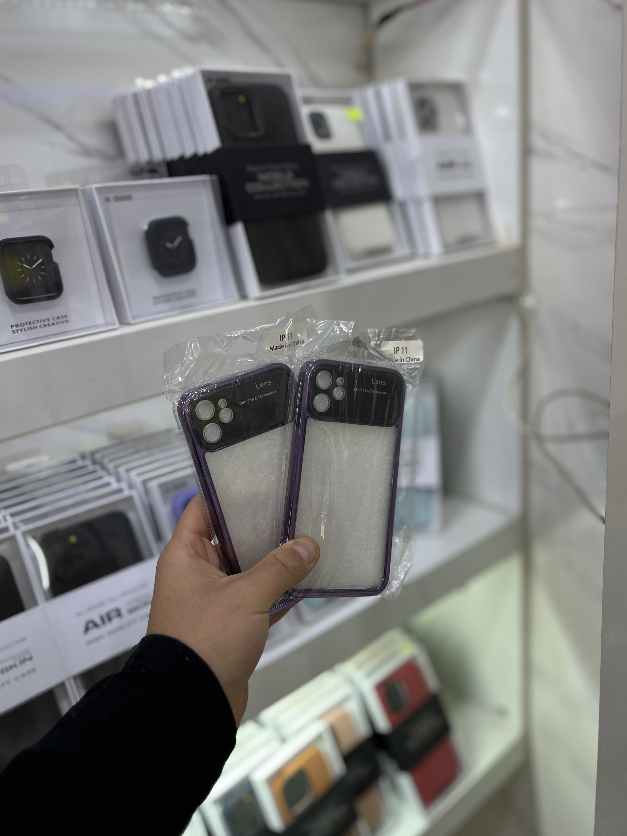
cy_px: 432
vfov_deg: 63.4
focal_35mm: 28
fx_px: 676
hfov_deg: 49.7
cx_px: 327
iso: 50
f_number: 1.6
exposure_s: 1/100
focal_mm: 5.1
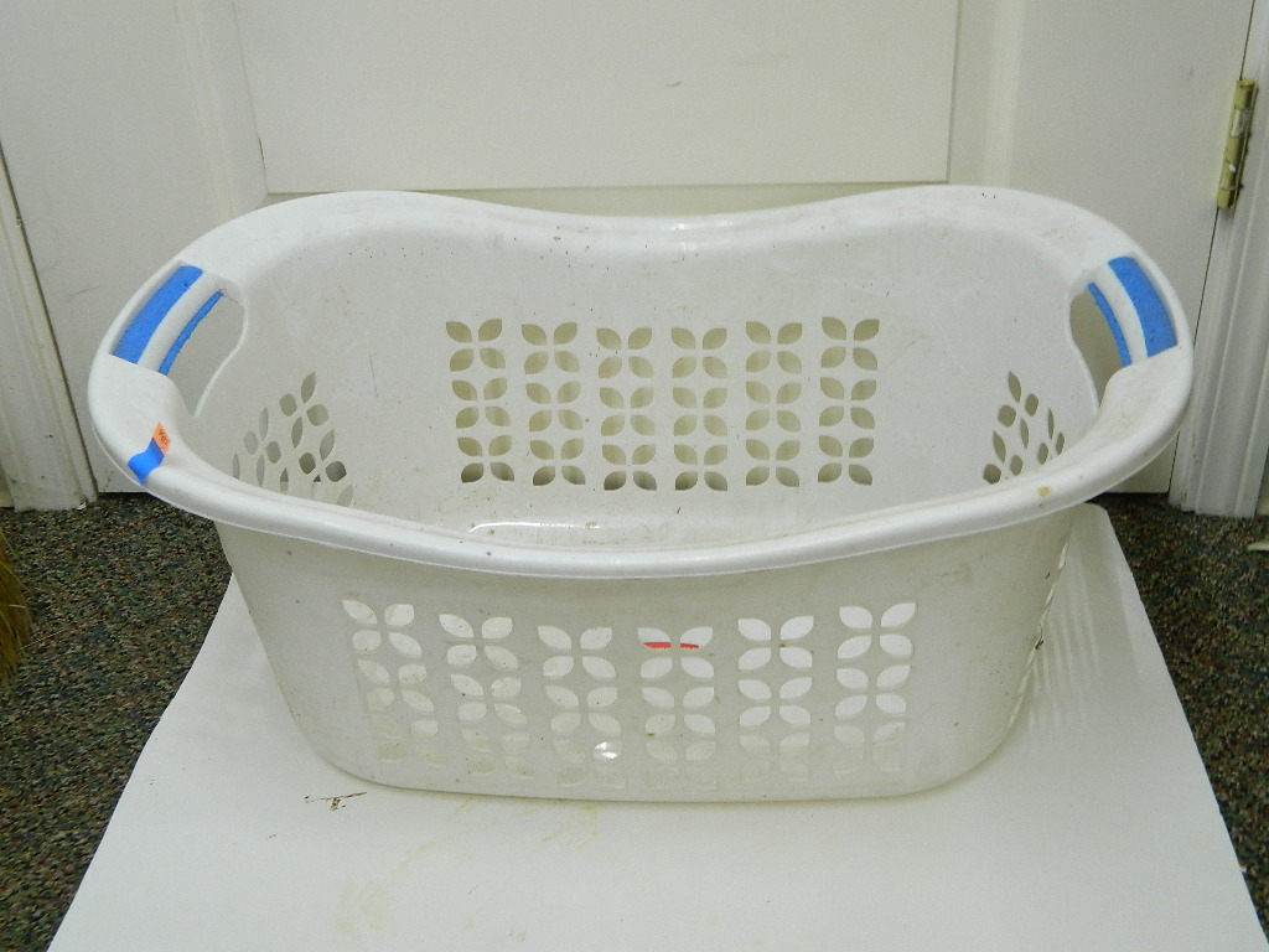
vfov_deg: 35.1
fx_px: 1503
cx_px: 634
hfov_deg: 45.8
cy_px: 476
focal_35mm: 41
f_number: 3.5
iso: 125
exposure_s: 1/30
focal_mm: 7.3
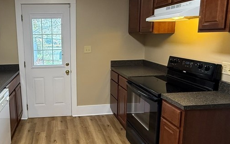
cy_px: 68
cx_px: 69
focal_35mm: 30
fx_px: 188
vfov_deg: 41.8
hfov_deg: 60.8
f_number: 2.2
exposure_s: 1/120
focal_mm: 2.22
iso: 400
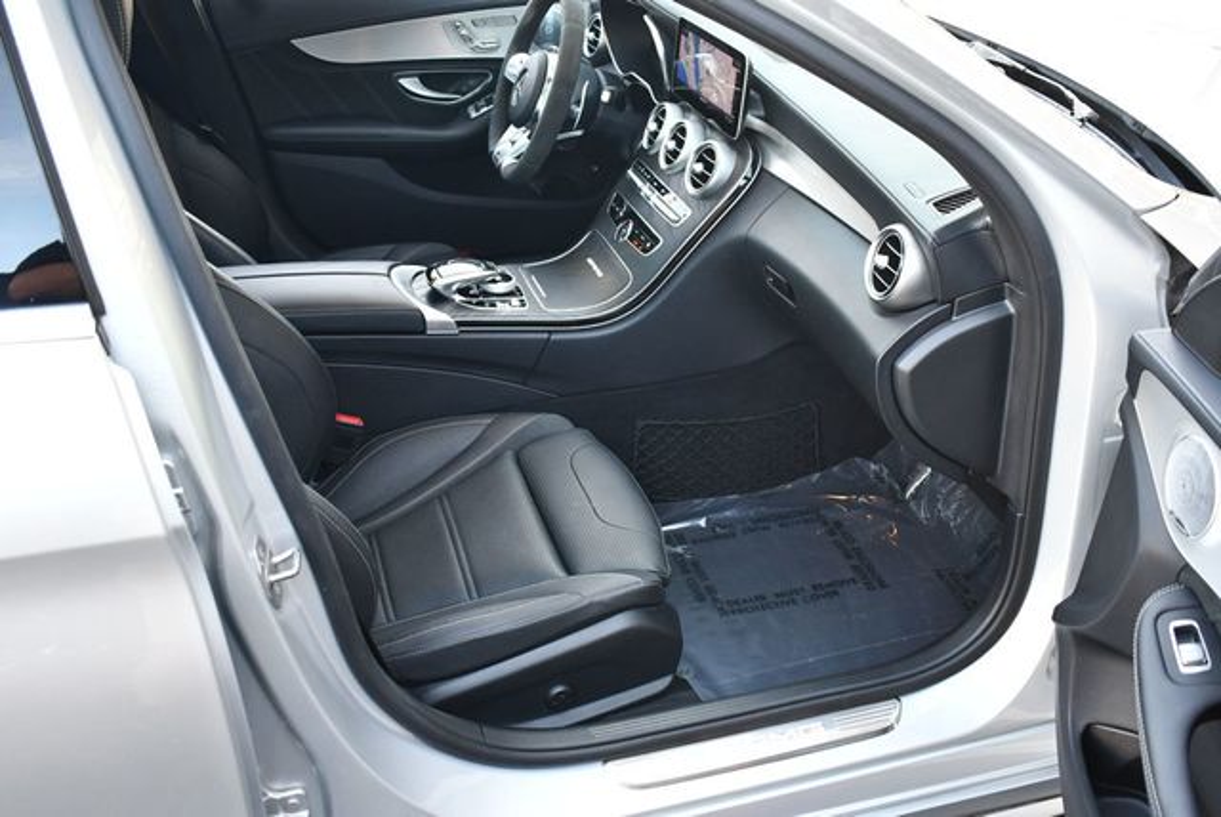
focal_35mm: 36
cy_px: 408
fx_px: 1222
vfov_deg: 36.9
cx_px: 610
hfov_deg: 53.1
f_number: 3.5
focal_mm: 18
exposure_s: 1/125
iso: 800
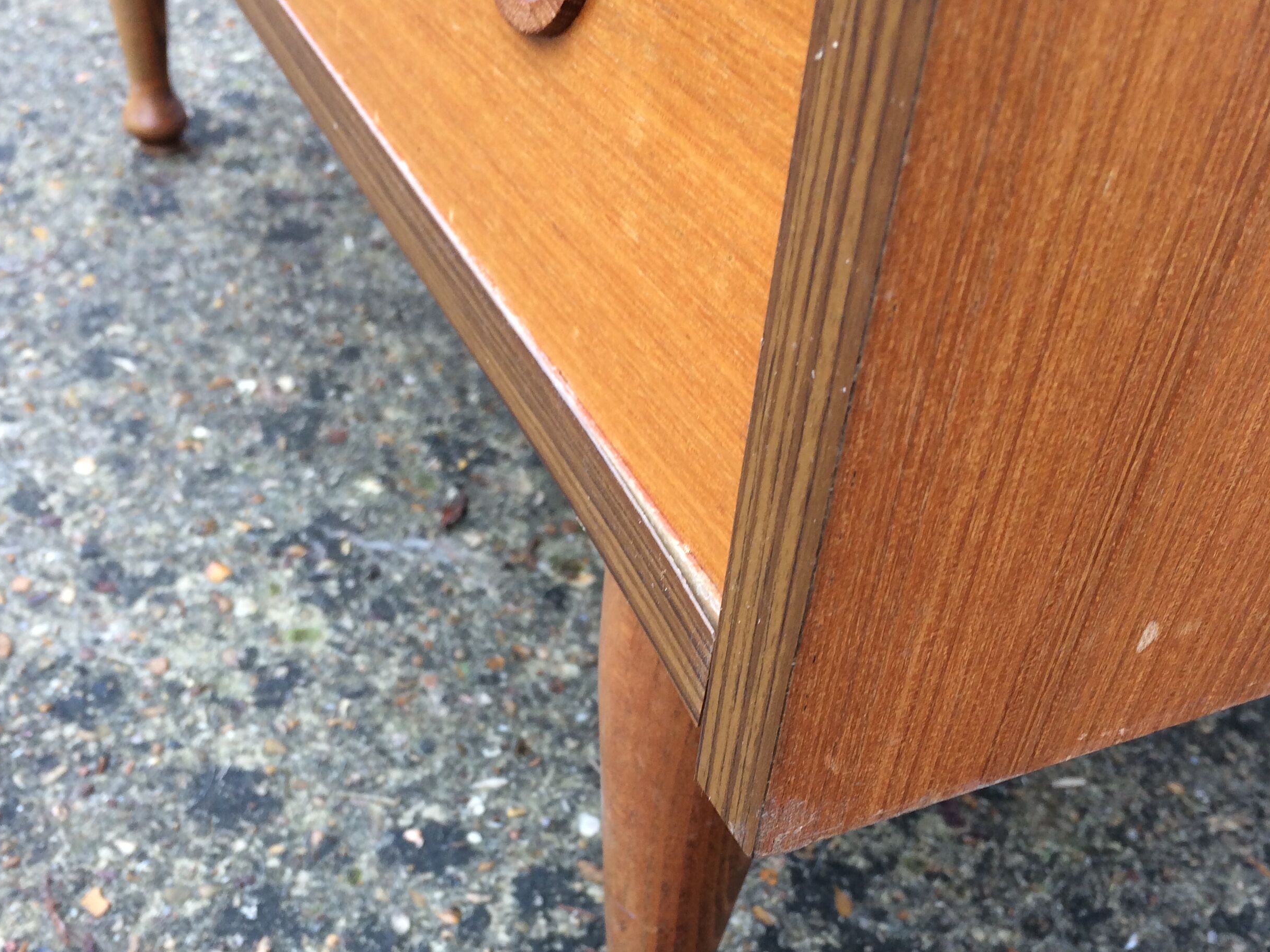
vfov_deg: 36.2
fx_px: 1431
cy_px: 686
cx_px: 636
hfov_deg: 47.9
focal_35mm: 39
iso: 64
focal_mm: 4.15
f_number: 2.2
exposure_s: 1/100
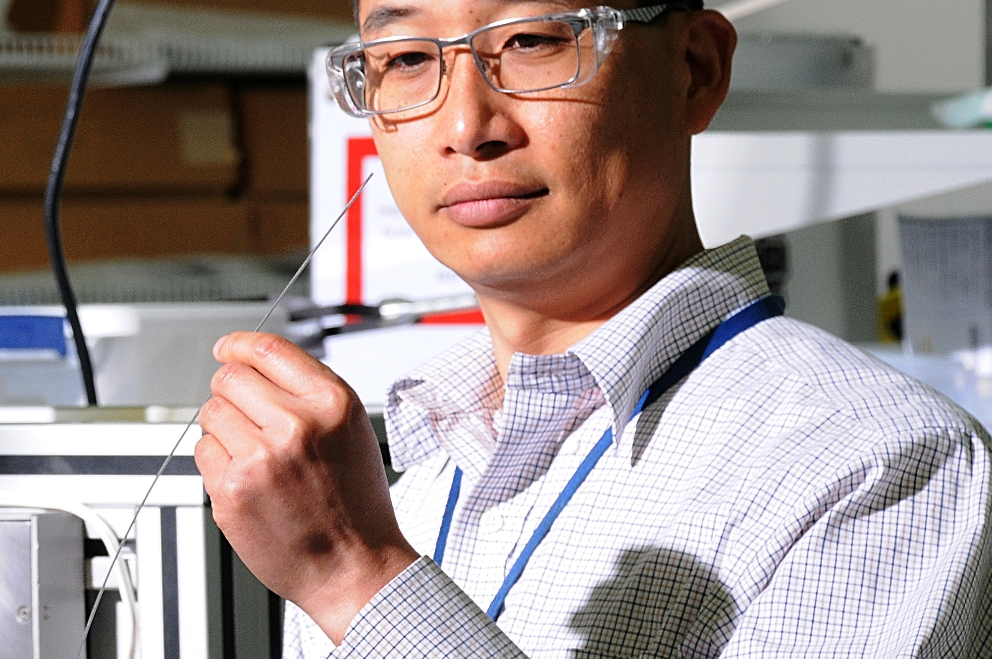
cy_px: 270
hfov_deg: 7.1
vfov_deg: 4.7
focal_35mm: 289
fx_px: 7953
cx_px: 74
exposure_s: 1/100
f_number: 8
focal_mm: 90
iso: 500
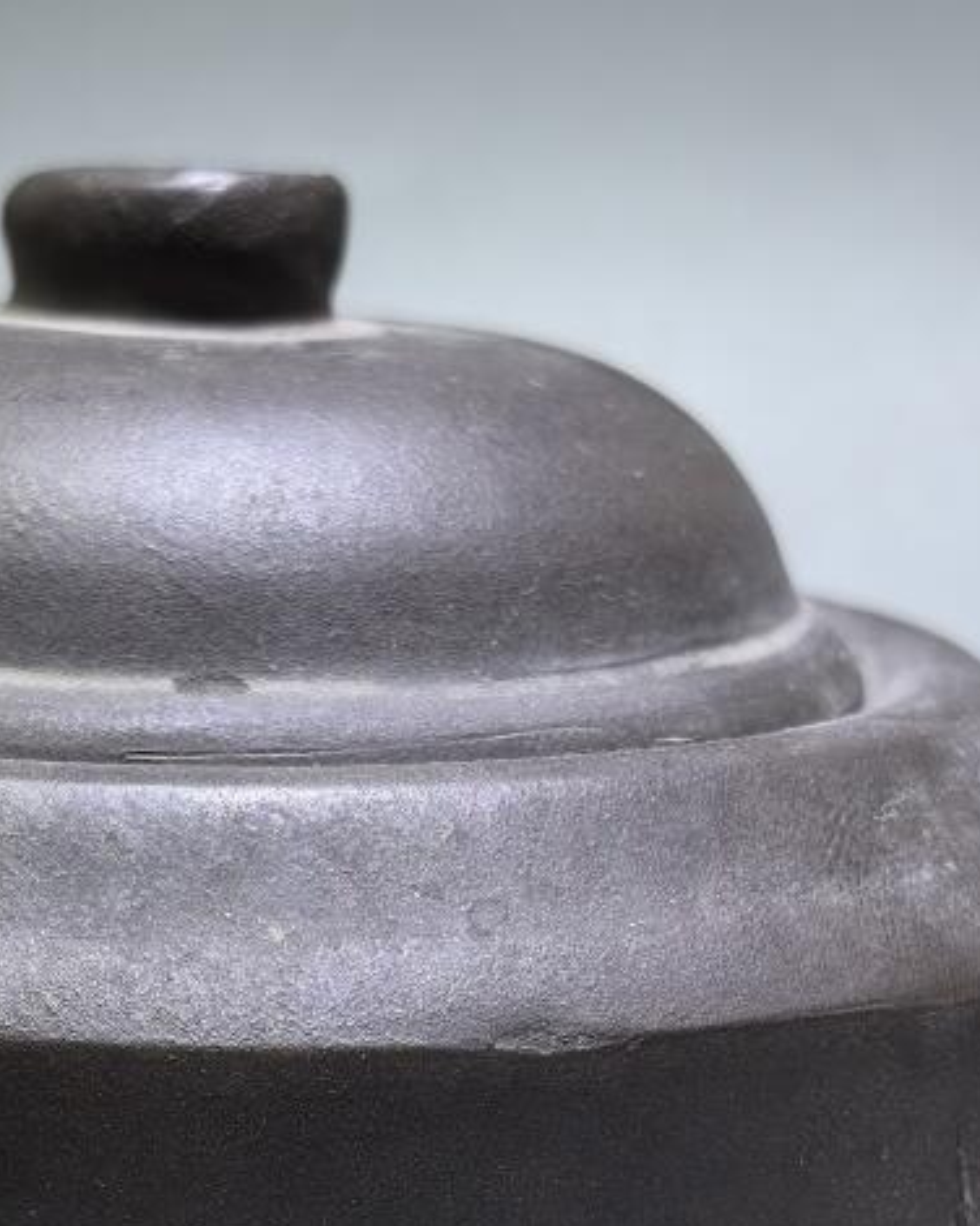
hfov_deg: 15.2
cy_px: 1124
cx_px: 235
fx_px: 3662
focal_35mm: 101
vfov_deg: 18.6
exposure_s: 1/100
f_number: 2
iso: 160
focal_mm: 6.98
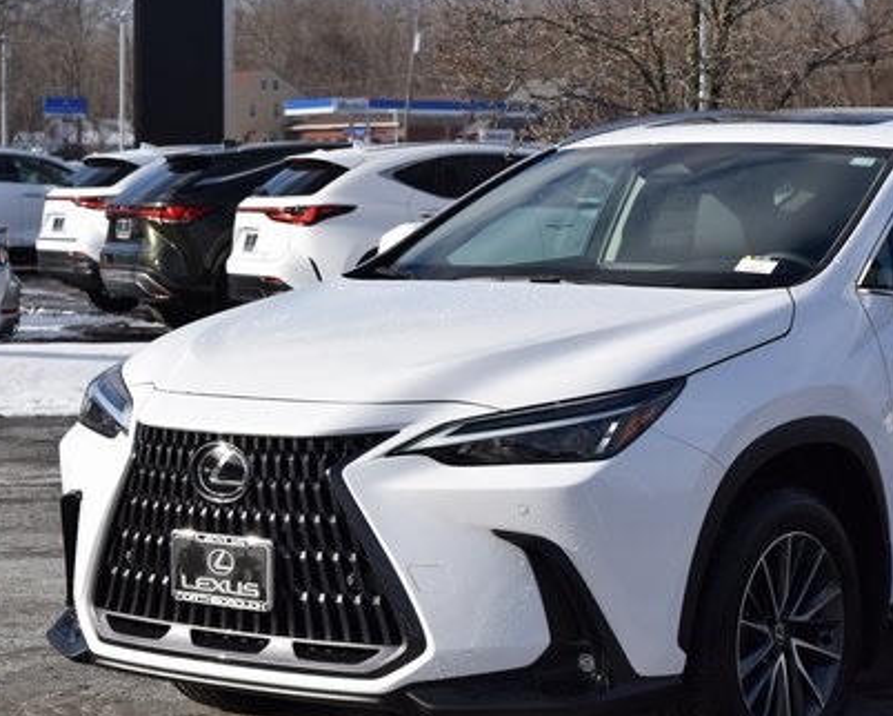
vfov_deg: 15.0
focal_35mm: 103
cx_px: 649
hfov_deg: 18.5
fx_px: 2724
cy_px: 321
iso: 400
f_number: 7.1
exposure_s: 1/2000
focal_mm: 46
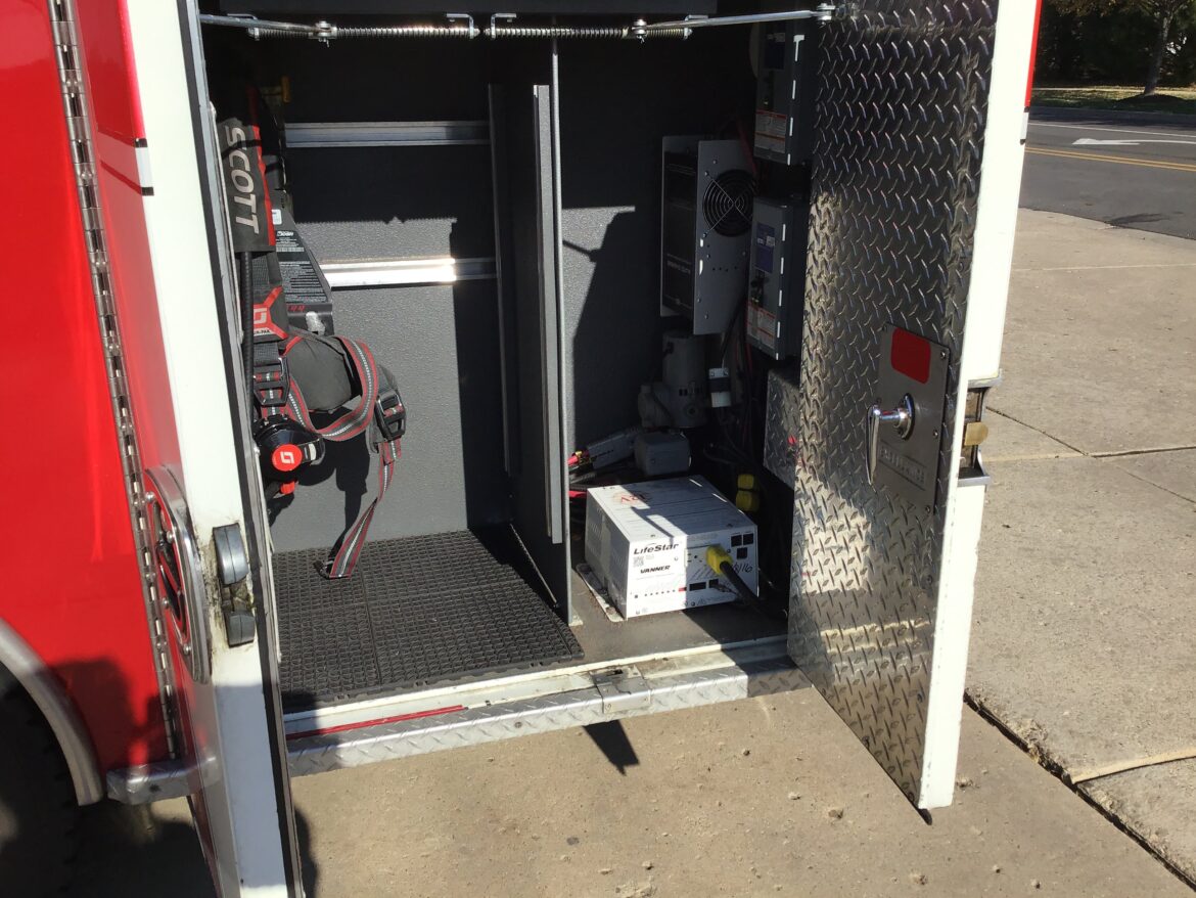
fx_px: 1071
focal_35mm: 31
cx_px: 598
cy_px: 449
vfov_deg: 45.5
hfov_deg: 58.3
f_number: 2.4
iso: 25
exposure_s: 1/1481
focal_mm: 3.3
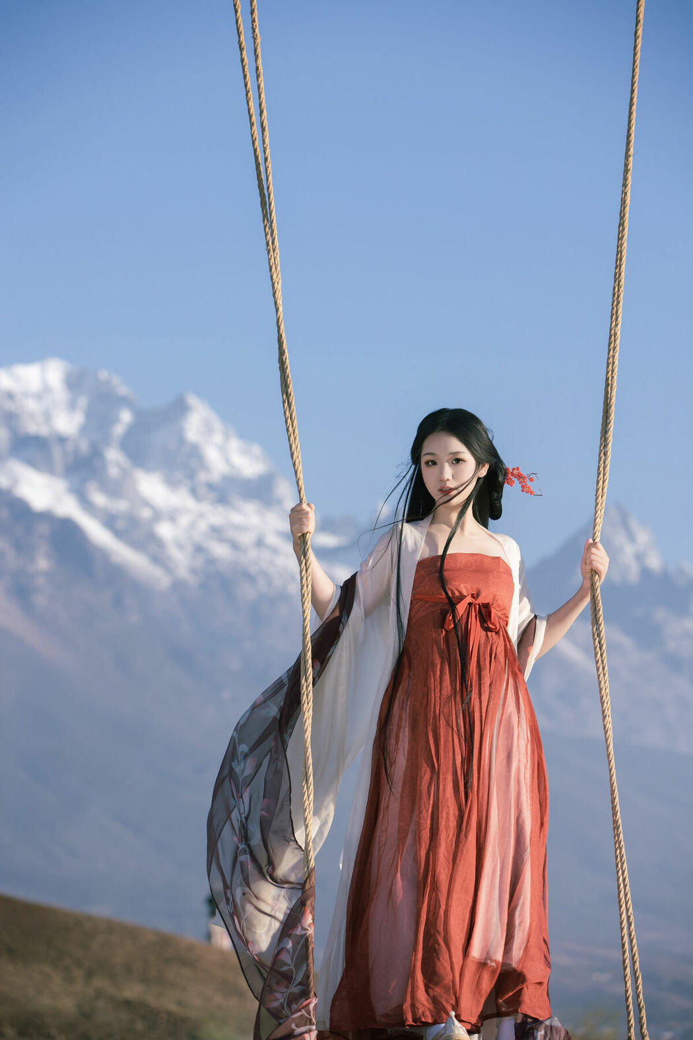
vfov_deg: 16.4
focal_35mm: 125
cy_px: 520
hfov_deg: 11.0
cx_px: 346
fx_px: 3609
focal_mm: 125
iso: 200
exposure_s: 1/800
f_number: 5
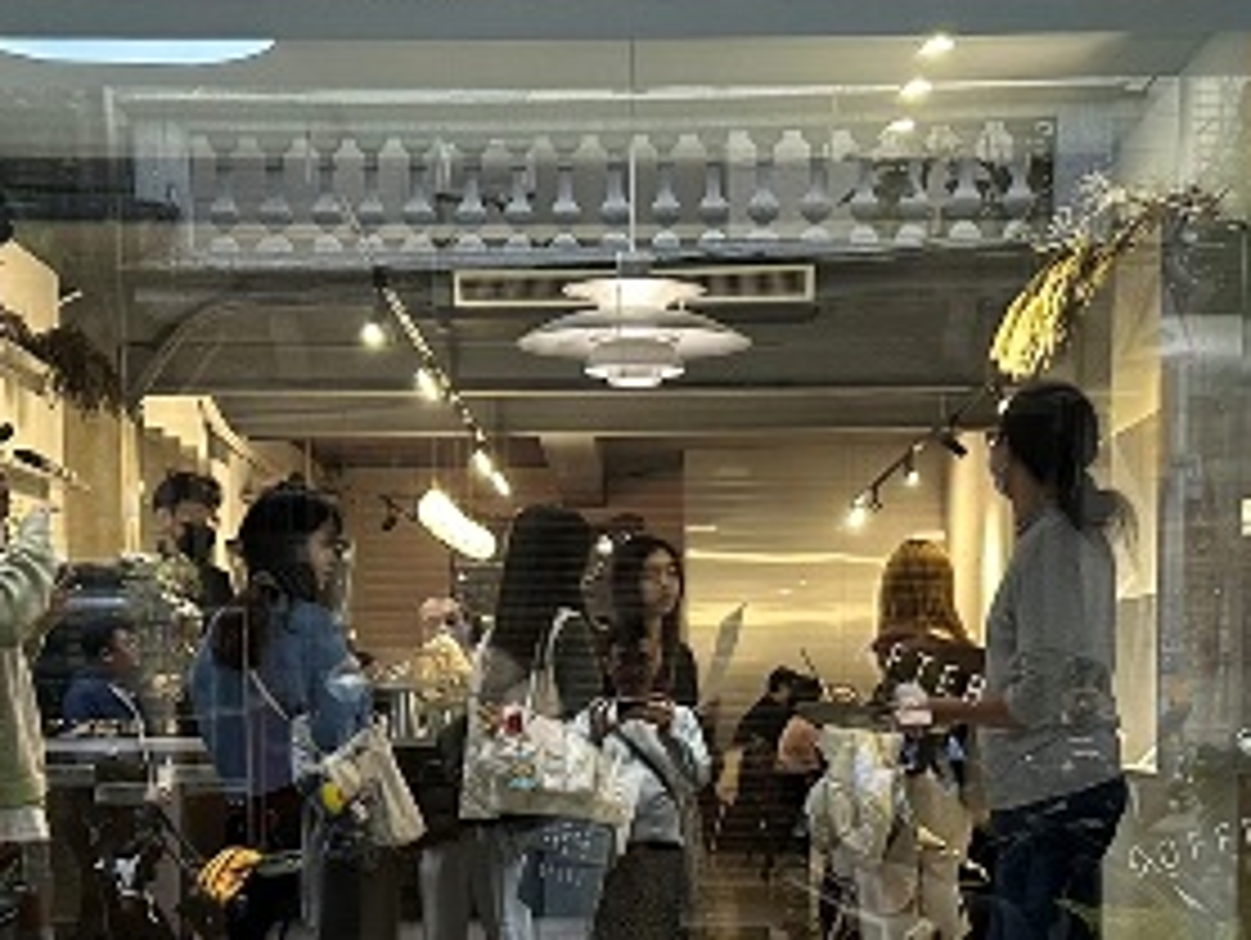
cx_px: 648
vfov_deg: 20.9
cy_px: 859
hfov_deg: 28.1
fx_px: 2496
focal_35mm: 69
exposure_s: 1/60
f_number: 1.78
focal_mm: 6.86
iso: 320
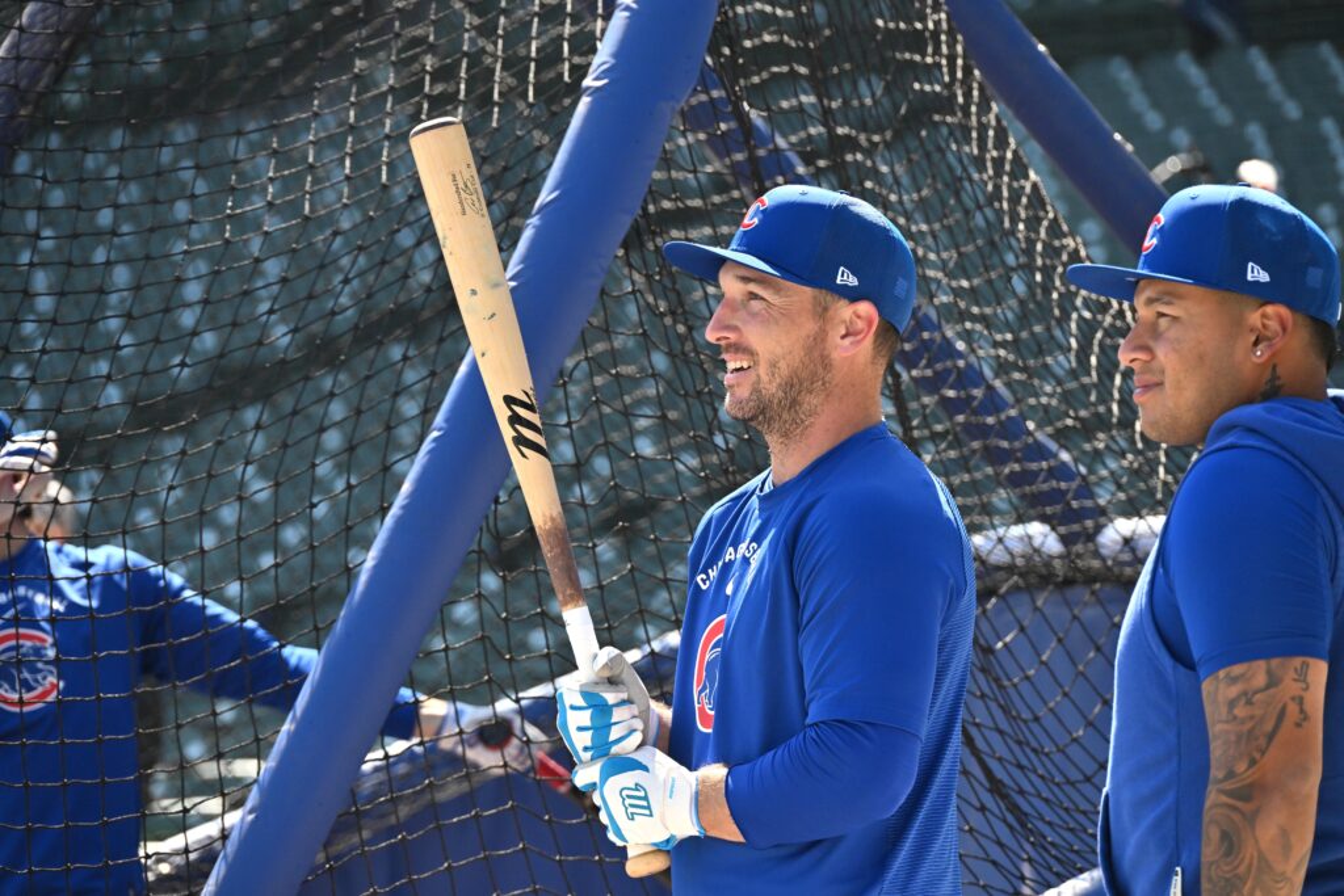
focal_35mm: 240
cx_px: 672
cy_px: 448
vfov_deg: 5.7
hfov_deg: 8.6
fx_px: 8961
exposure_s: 1/1250
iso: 800
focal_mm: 240
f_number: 8
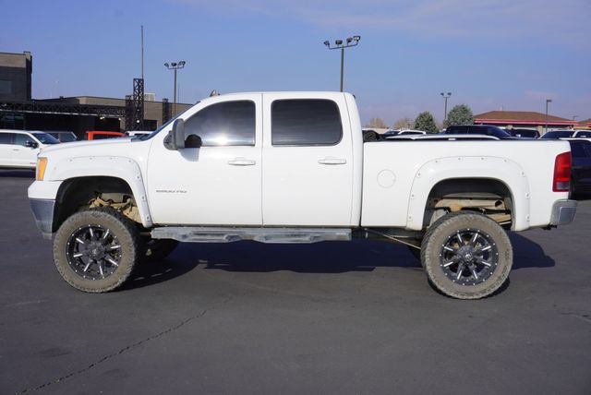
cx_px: 296
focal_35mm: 39
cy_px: 198
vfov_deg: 34.3
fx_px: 641
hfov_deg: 49.5
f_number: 11
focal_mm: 26
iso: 100
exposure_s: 1/250
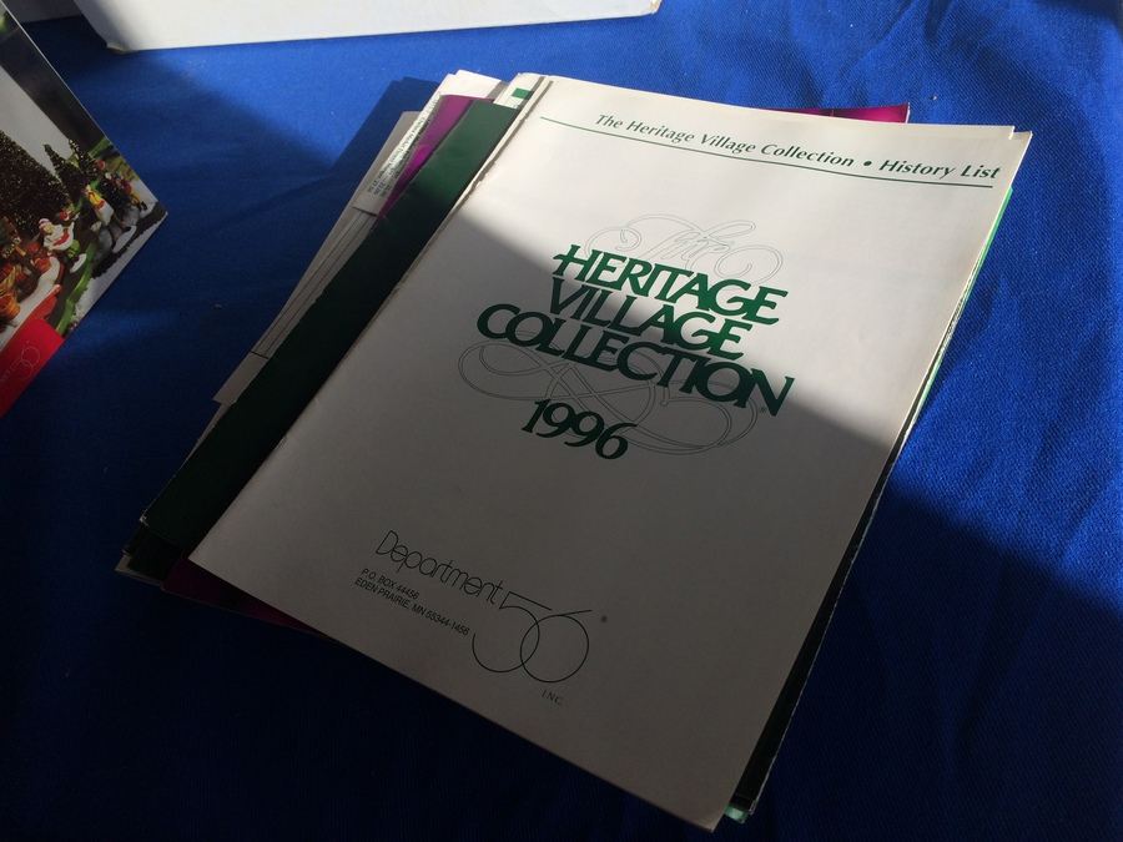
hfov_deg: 61.7
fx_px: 941
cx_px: 562
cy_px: 421
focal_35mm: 29
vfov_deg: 48.2
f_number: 2.2
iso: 32
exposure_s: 1/1053
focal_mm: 4.15
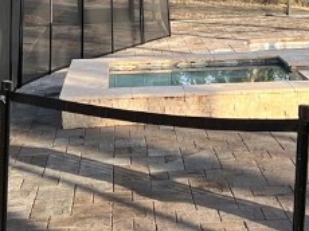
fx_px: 1034
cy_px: 34
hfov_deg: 16.9
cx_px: 87
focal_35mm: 116
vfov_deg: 12.7
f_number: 1.5
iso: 50
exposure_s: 1/461
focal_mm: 5.7
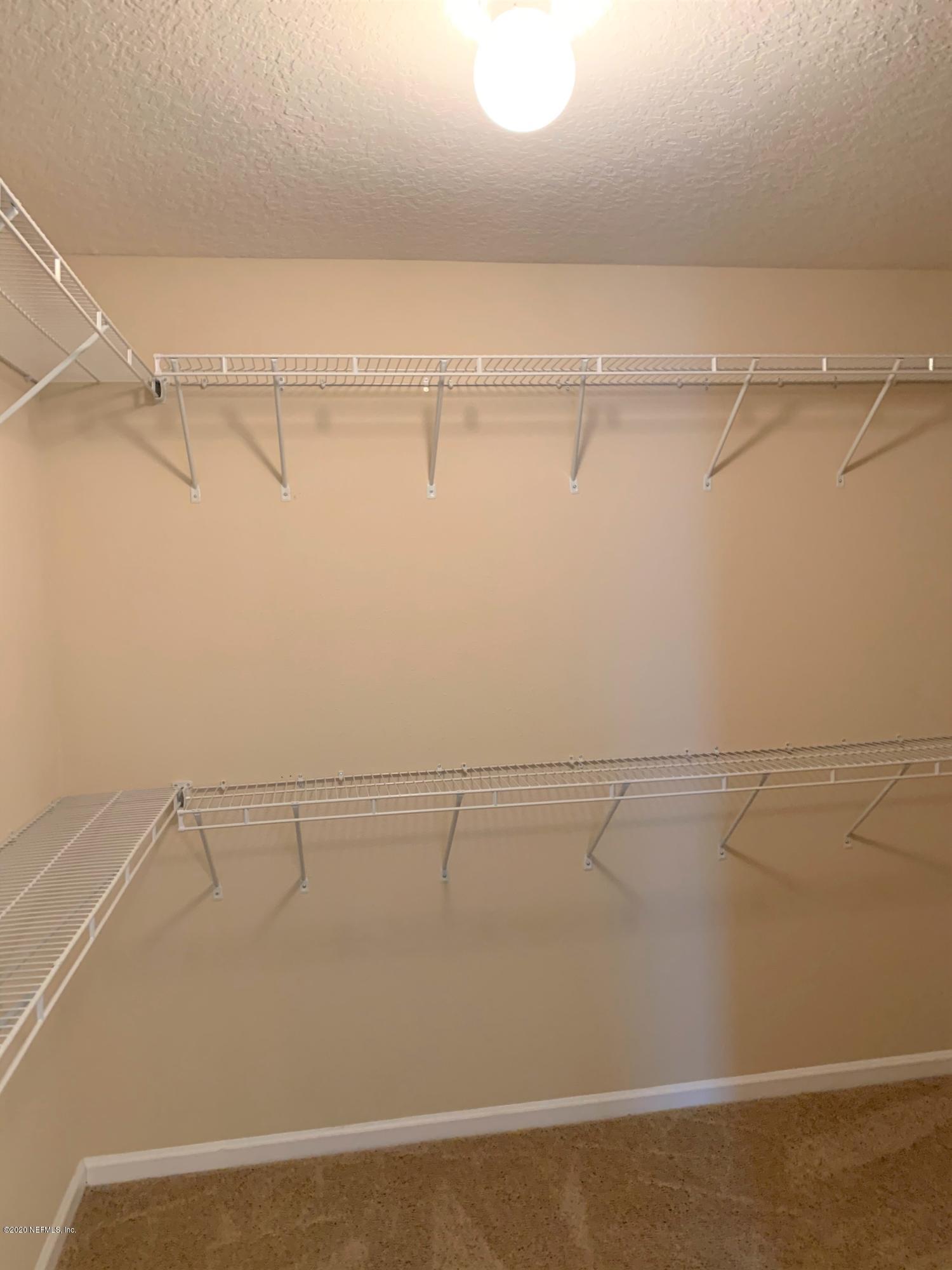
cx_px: 476
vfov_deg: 67.3
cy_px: 635
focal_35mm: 26
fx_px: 953
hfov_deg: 53.1
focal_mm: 4.25
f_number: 1.8
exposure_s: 1/40
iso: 320
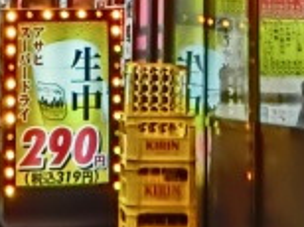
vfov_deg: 10.0
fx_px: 1140
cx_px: 83
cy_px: -308
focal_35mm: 130
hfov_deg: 15.1
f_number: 3.5
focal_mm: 4.5
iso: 500
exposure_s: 1/60
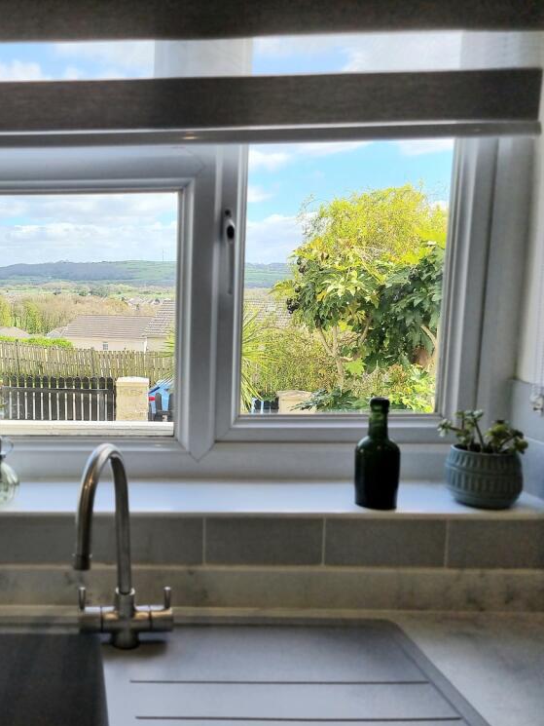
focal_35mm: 33
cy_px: 373
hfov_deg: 40.0
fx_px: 691
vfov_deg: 55.3
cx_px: 61
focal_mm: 6.7
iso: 50
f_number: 1.8
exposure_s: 1/333
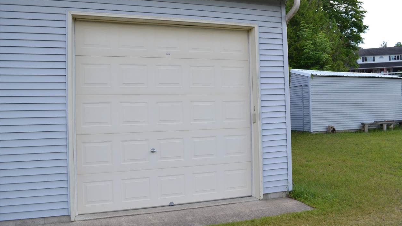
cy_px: 102
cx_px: 205
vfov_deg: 40.1
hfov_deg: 66.1
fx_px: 309
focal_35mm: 29
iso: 110
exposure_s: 1/125
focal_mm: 18
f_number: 5.6
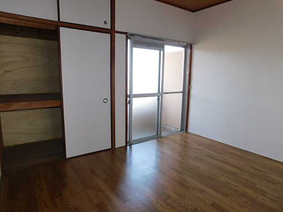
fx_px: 188
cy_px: 106
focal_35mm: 23
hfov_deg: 73.9
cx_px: 142
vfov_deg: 58.9
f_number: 3
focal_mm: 4
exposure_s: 1/60
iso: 125
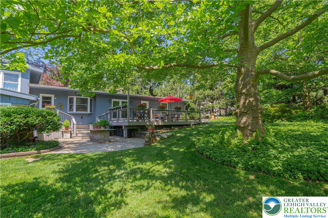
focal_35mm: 19
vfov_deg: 64.5
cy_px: 109
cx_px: 164
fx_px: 173
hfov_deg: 86.9
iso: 320
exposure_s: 1/800
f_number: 9
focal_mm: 19
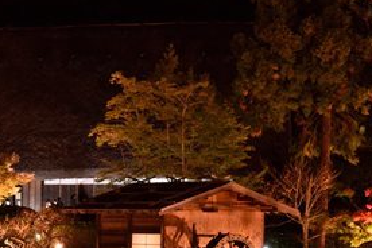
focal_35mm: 166
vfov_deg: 8.2
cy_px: 316
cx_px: 59
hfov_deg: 12.3
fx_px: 1715
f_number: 4
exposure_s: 1/5
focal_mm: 62
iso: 800
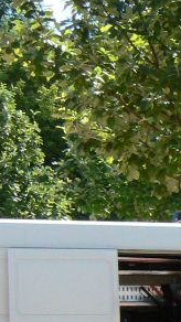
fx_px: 1862
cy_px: 362
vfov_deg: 9.8
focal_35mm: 218
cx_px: 492
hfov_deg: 5.3
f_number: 6.3
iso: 200
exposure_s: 1/400
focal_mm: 9.5
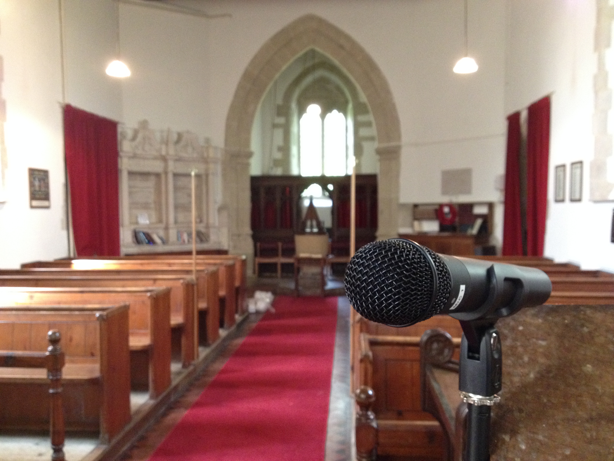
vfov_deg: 40.7
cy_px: 230
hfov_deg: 52.6
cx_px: 307
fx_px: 621
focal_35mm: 35
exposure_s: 1/17
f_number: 2.4
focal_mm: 4.28
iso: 320
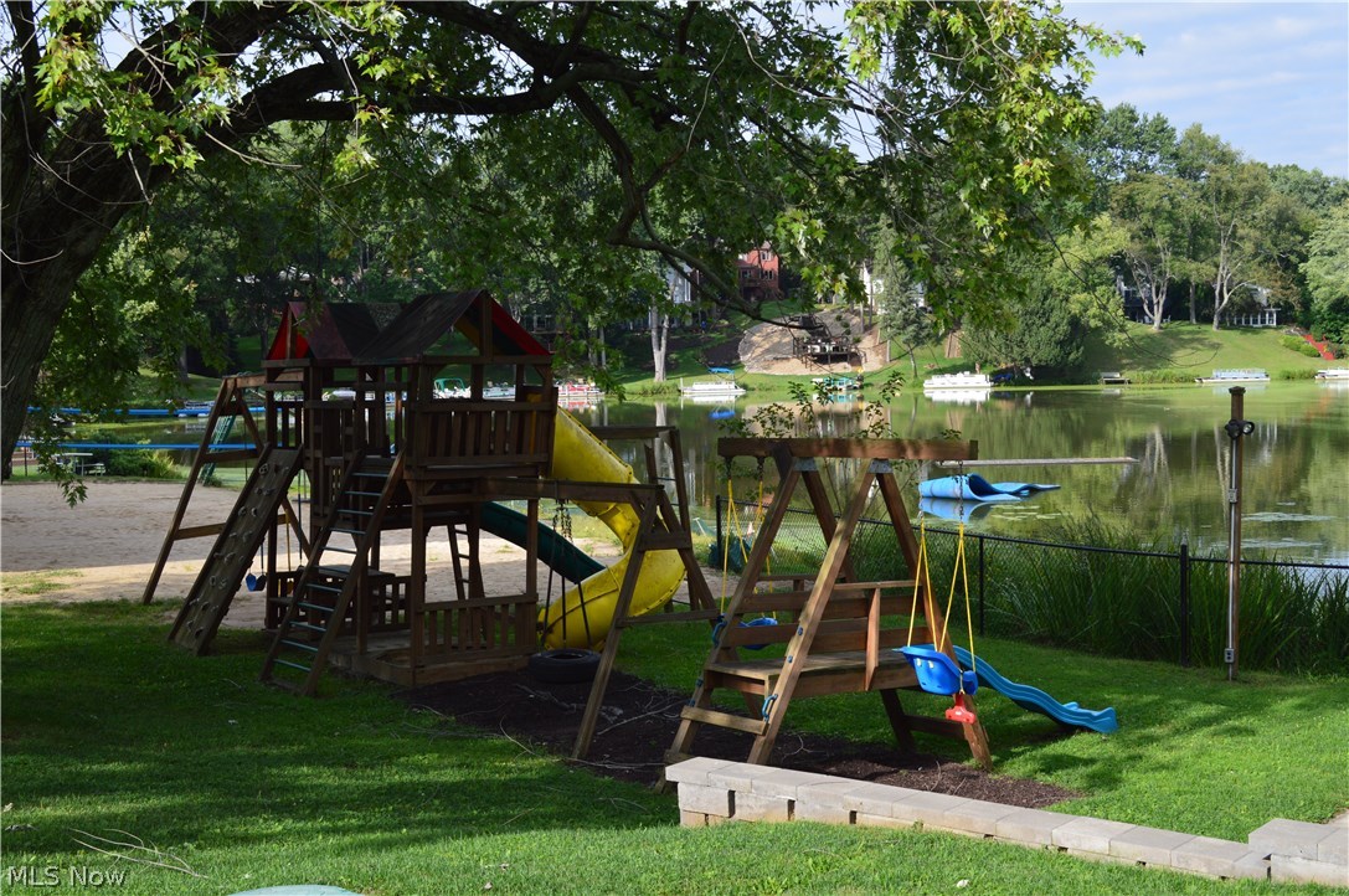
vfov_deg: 28.0
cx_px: 674
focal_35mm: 48
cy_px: 448
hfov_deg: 41.2
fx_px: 1796
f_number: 10
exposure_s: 1/250
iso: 400
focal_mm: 32
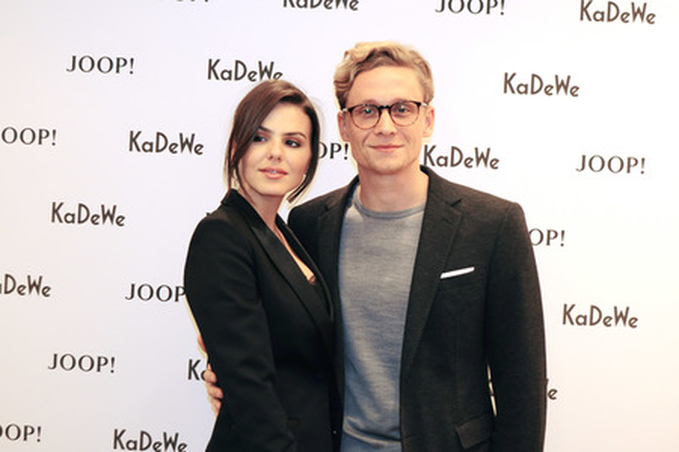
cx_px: 340
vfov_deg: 31.9
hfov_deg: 46.4
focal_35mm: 42
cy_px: 226
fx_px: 792
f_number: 4.2
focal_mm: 28
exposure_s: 1/80
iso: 800
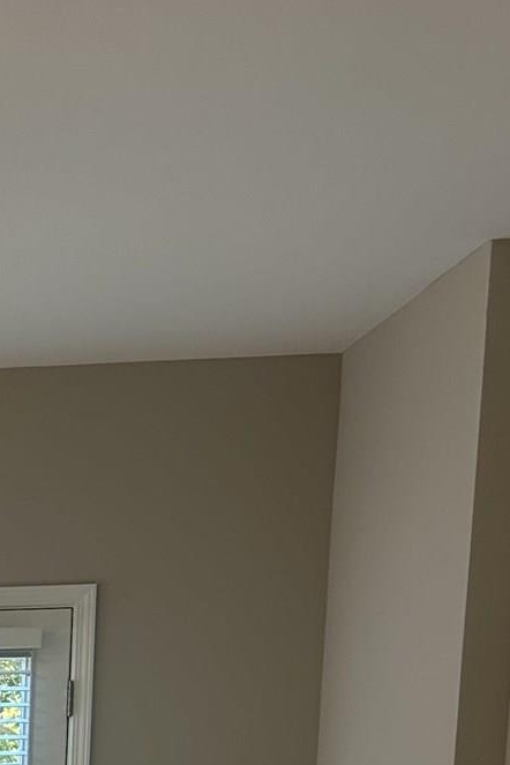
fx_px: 1997
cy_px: 1198
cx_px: -457
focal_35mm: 94
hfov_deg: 12.9
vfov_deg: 18.7
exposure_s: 1/145
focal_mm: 5.7
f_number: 1.5
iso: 40
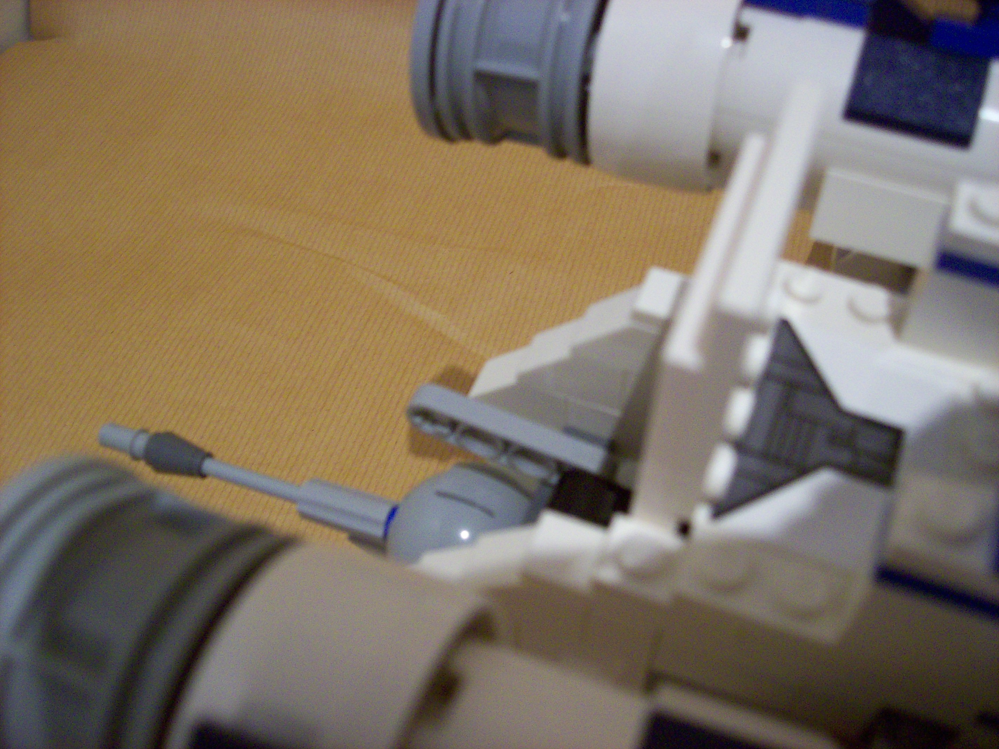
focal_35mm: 36
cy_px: 374
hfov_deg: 51.4
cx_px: 500
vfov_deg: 39.6
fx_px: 1039
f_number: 2.7
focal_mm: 6
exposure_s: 1/26.1
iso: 160
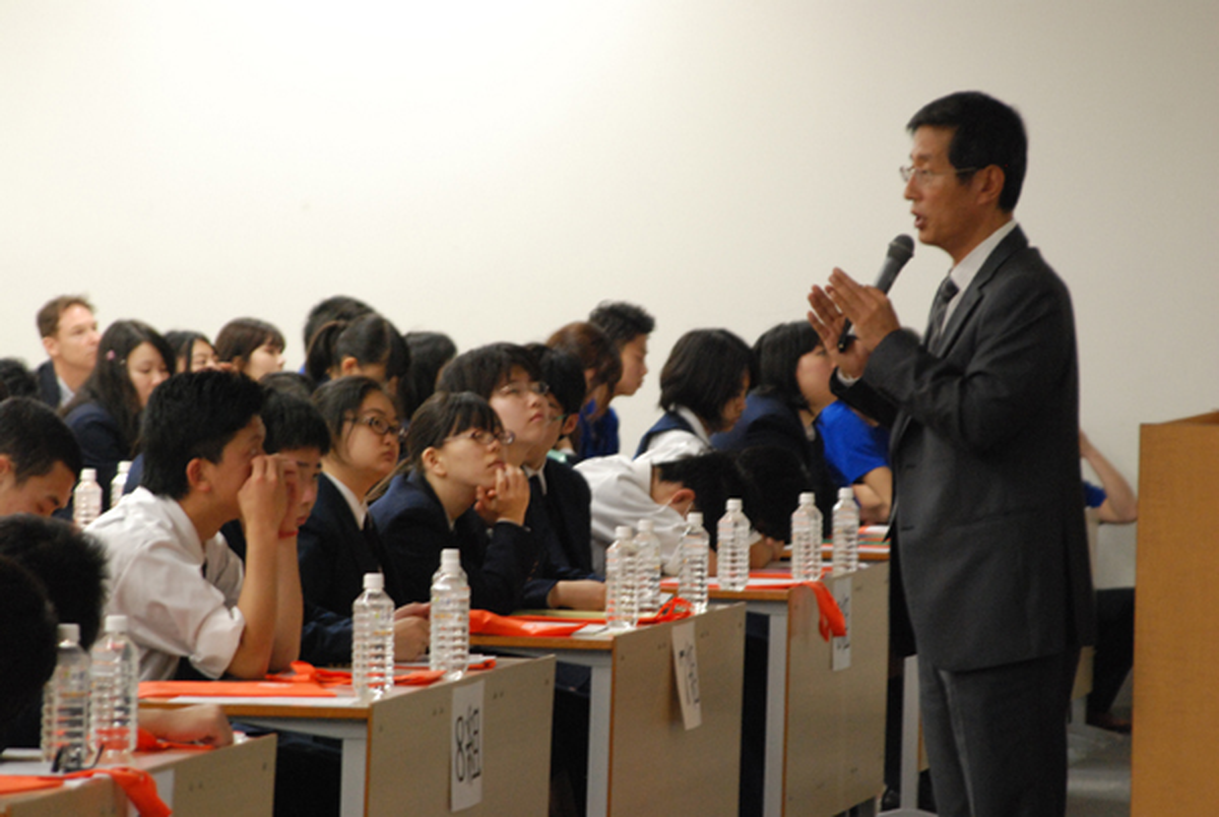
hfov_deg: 8.8
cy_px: 408
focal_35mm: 232
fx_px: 7884
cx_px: 610
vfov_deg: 5.9
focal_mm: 155
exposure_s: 1/25
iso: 1600
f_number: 6
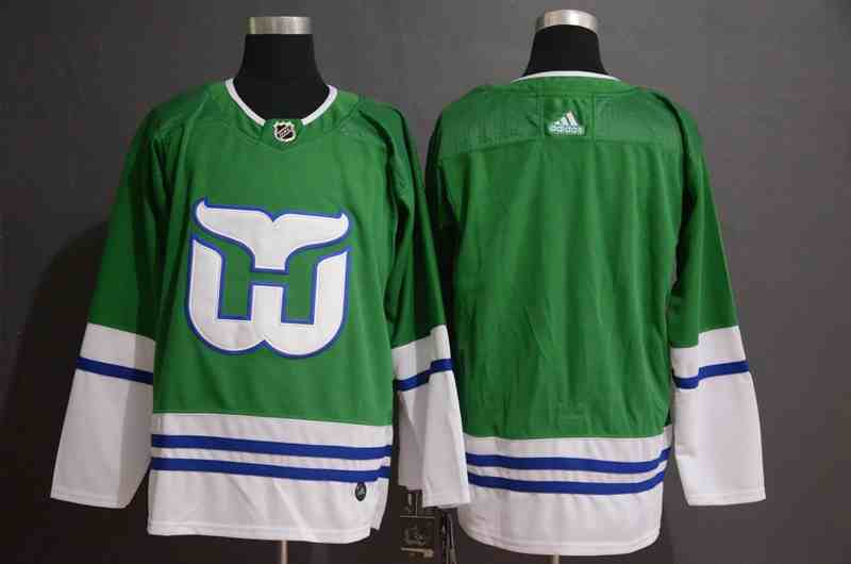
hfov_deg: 37.9
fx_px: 1239
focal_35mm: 52
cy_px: 282
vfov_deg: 25.6
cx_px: 426
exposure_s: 1/30
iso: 4000
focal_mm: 35
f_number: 4.2
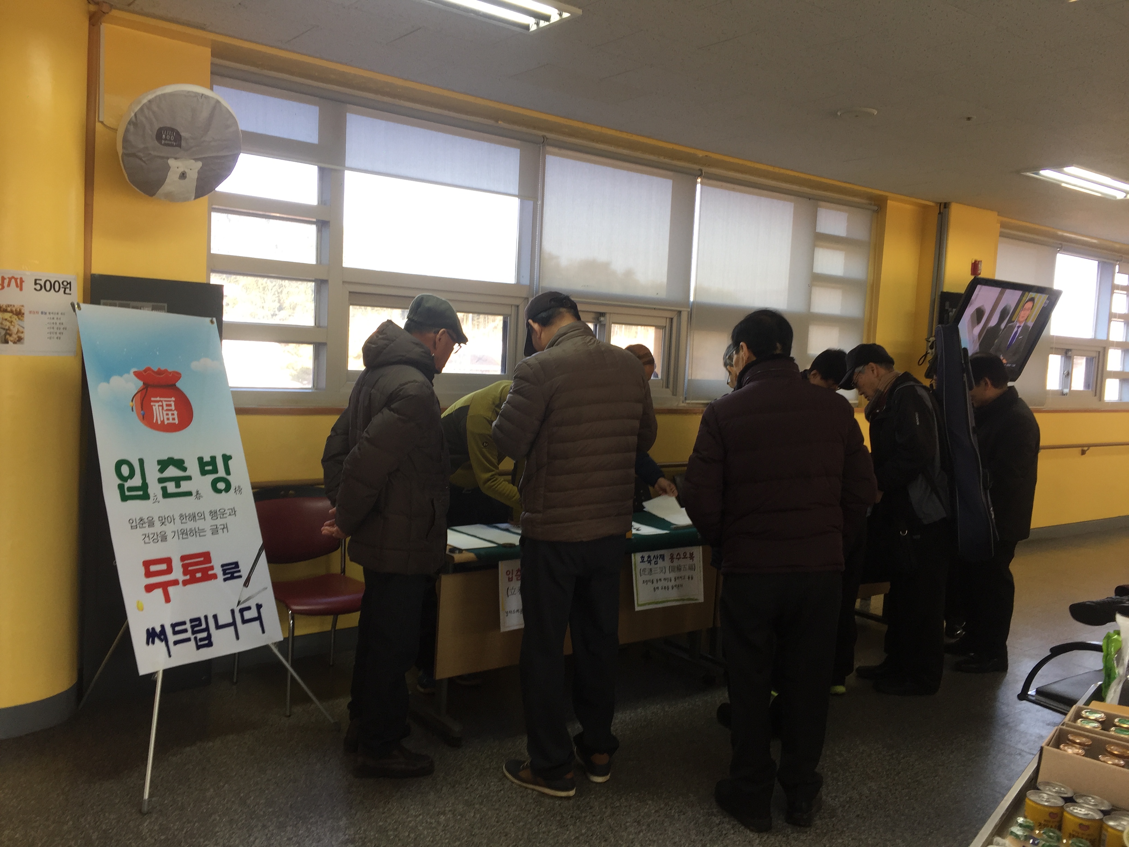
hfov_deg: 61.7
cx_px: 564
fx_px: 946
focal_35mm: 29
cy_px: 424
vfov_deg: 48.2
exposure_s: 1/40
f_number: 2.2
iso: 32
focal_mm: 4.15
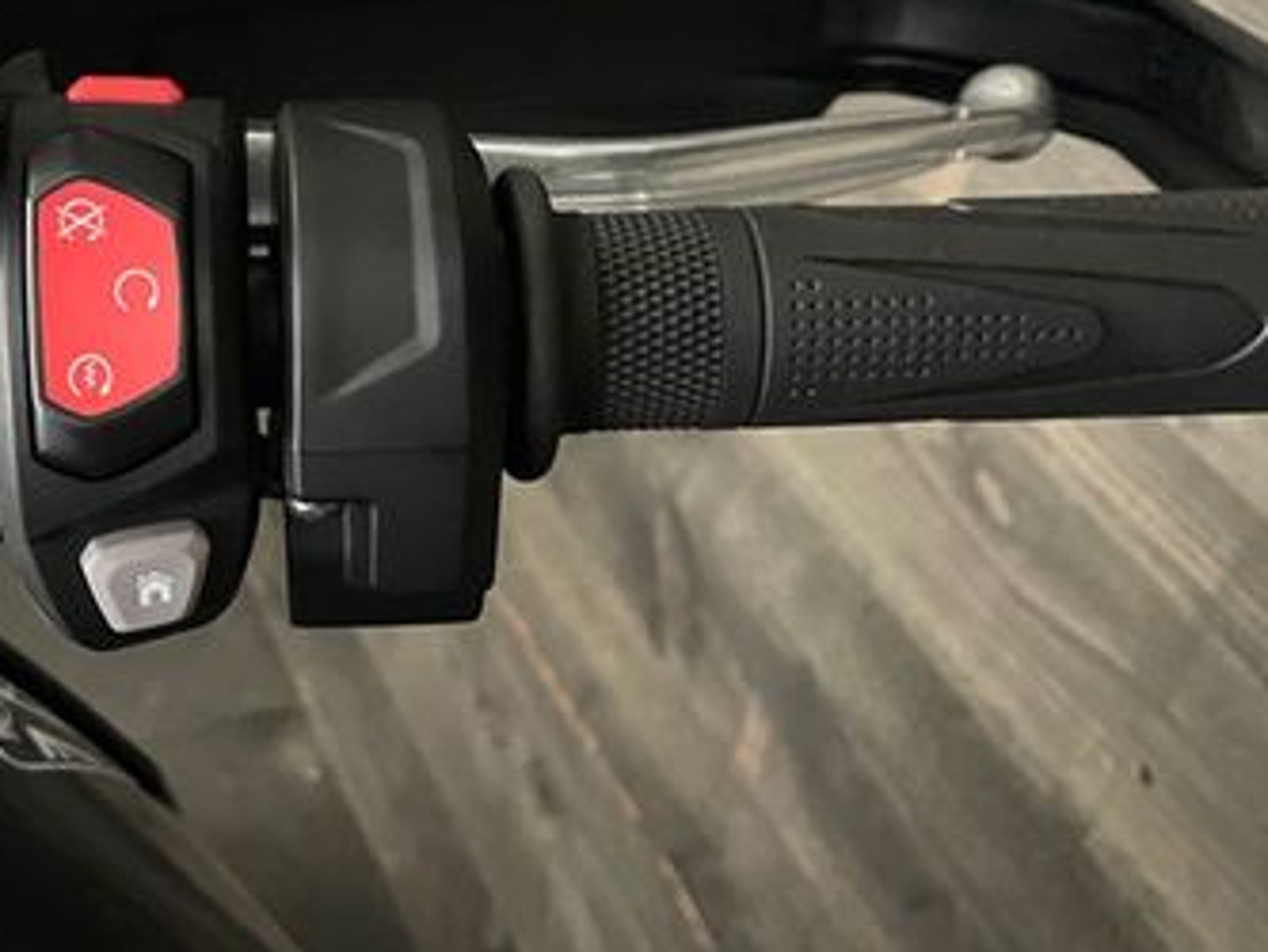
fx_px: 1832
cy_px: 316
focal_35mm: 50
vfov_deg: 28.9
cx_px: 248
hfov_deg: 36.8
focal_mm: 4.2
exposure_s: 1/25
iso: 800
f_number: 1.6
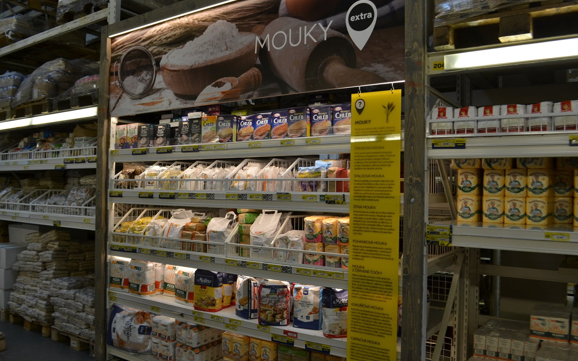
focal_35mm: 28
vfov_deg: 44.5
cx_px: 290
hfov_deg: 66.5
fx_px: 441
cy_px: 180
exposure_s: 1/125
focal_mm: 18
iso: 400
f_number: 5.6
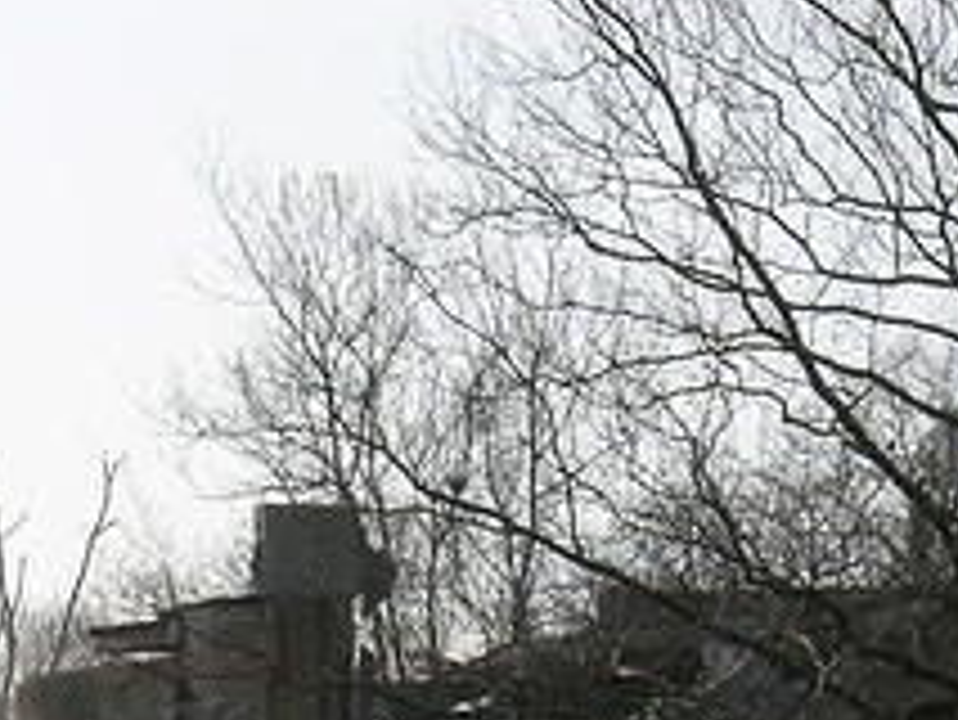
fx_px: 9636
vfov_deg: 4.3
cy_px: 666
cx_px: 229
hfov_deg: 5.7
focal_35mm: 348
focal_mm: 24
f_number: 7.3
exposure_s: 1/185
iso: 50
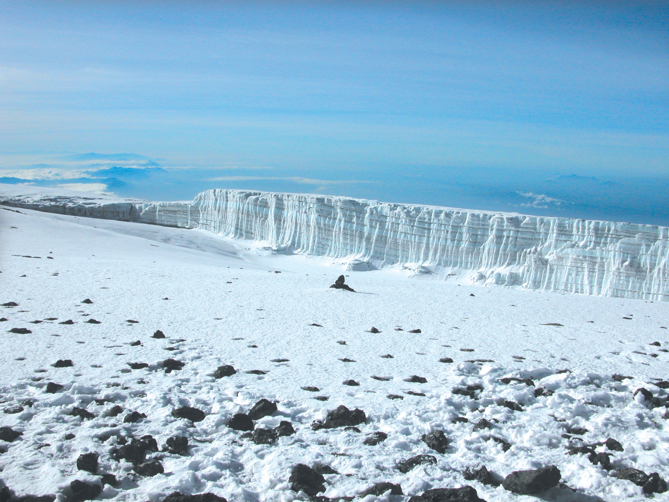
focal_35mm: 35
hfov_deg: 52.6
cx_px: 334
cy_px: 251
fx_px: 676
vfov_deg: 40.7
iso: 100
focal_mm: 8.9
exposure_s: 1/683
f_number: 8
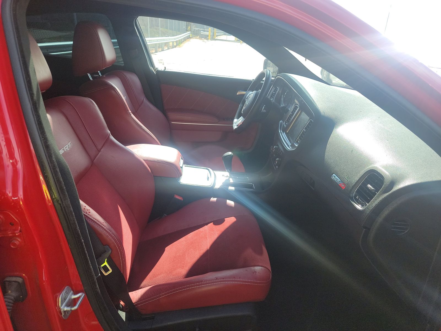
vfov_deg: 56.8
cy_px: 166
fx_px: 306
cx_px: 220
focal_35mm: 24
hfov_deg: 71.6
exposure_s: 1/203
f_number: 1.8
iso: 50
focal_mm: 6.7
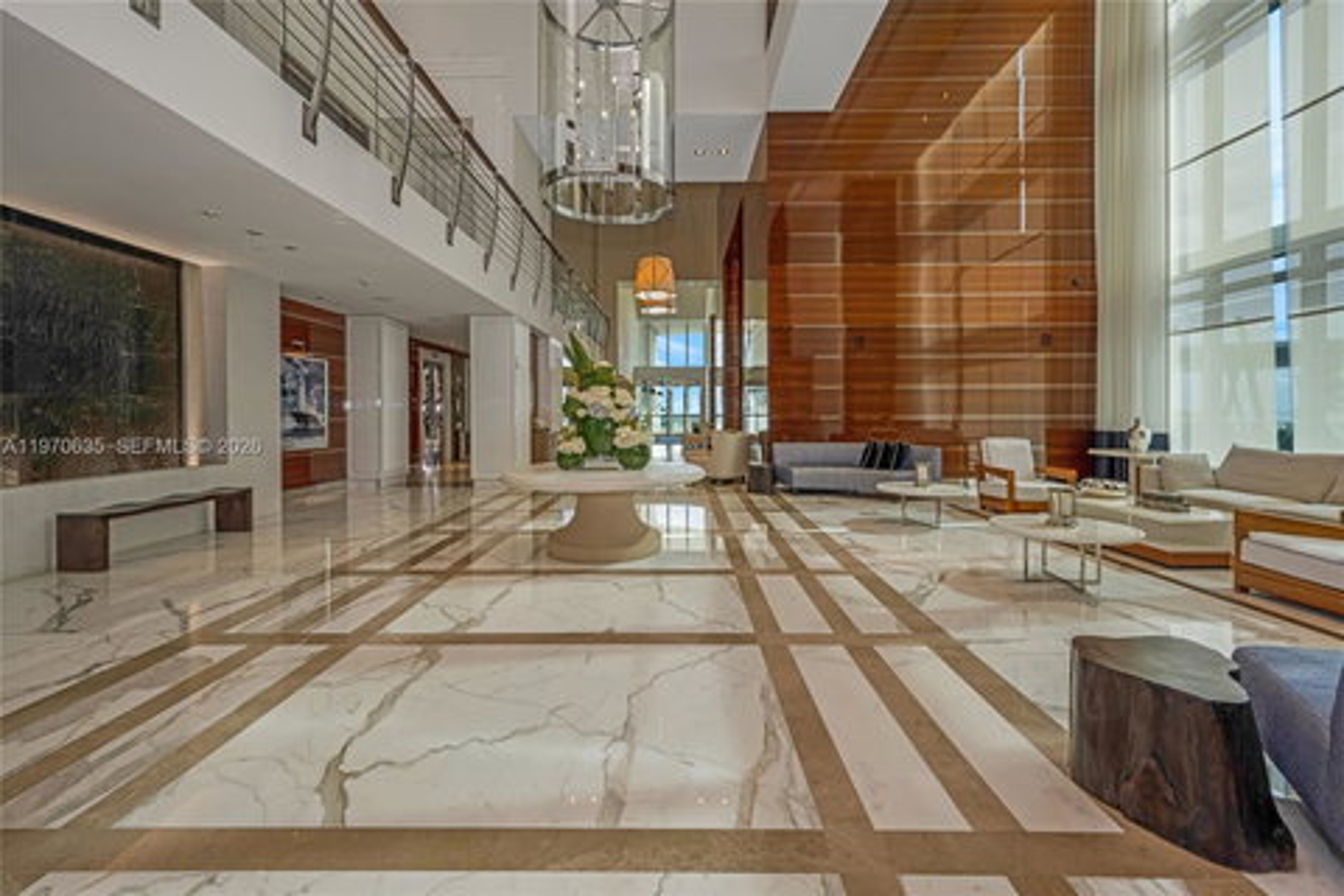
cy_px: 448
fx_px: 523
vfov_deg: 81.2
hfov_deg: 104.3
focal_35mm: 14
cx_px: 672
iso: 160
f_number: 8
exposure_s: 1/60
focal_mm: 14
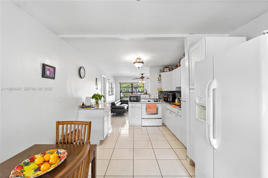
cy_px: 89
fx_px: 119
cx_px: 134
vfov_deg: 73.7
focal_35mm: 16
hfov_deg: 96.7
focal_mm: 16
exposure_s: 1/15
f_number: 4.5
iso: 500
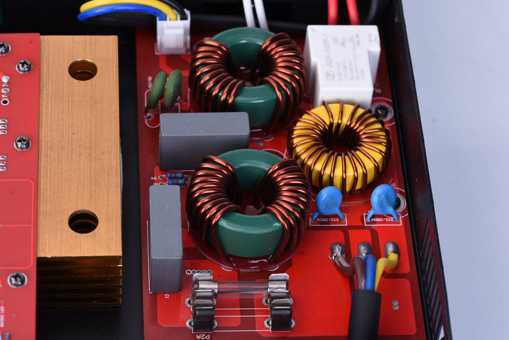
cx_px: 254
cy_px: 170
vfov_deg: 13.1
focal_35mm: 105
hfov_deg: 19.4
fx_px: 1485
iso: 100
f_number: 16
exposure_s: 1/80
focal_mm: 105
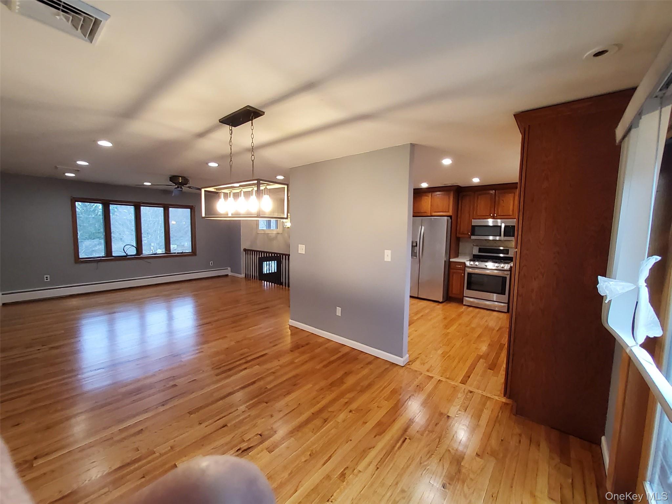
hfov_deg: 106.2
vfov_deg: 89.9
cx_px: 336
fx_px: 252
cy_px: 252
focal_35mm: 13
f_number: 2.2
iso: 200
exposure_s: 1/40
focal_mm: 1.13
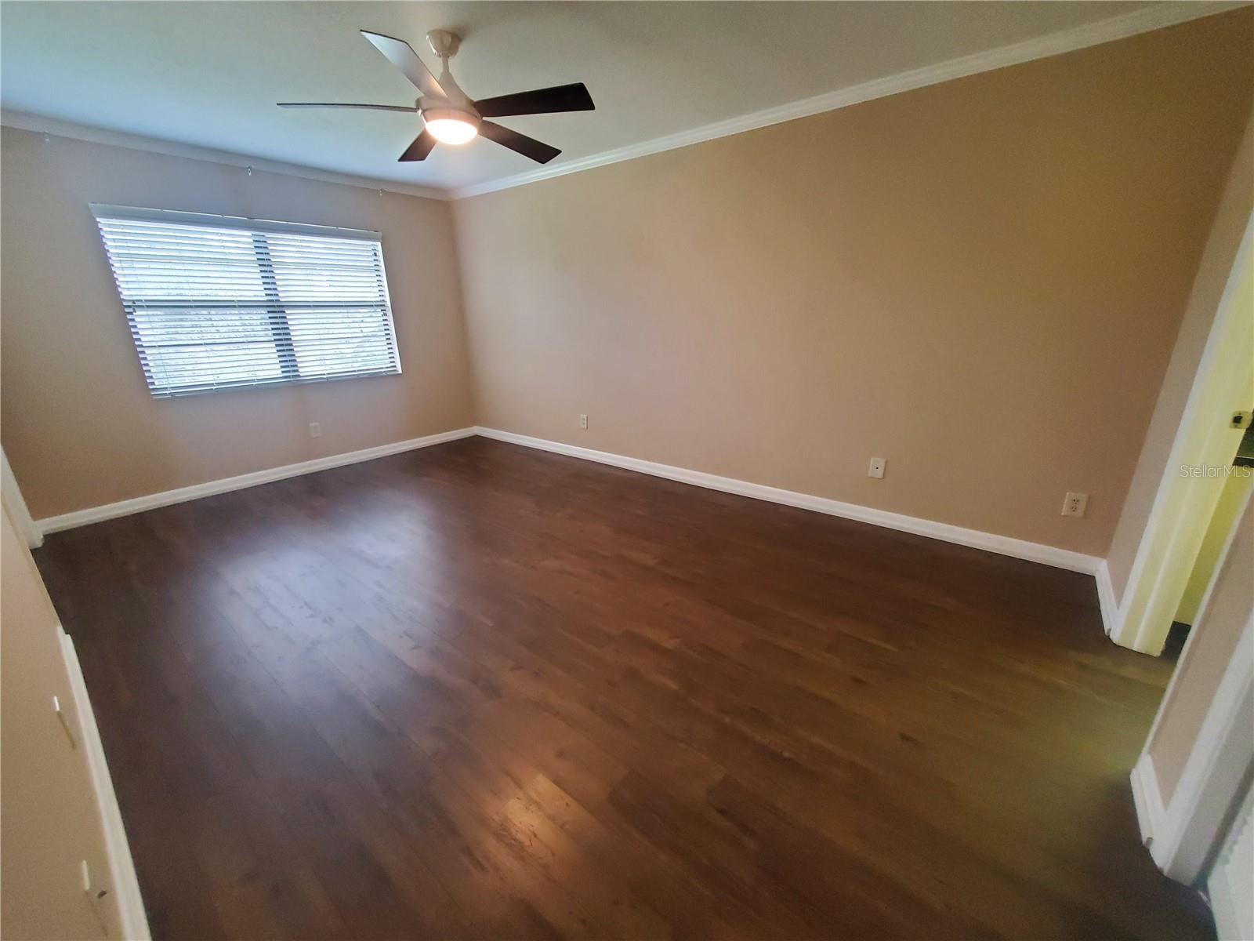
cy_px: 470
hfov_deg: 106.2
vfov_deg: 89.9
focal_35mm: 13
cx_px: 627
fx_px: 471
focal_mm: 1.8
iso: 500
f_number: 2.2
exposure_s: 1/30
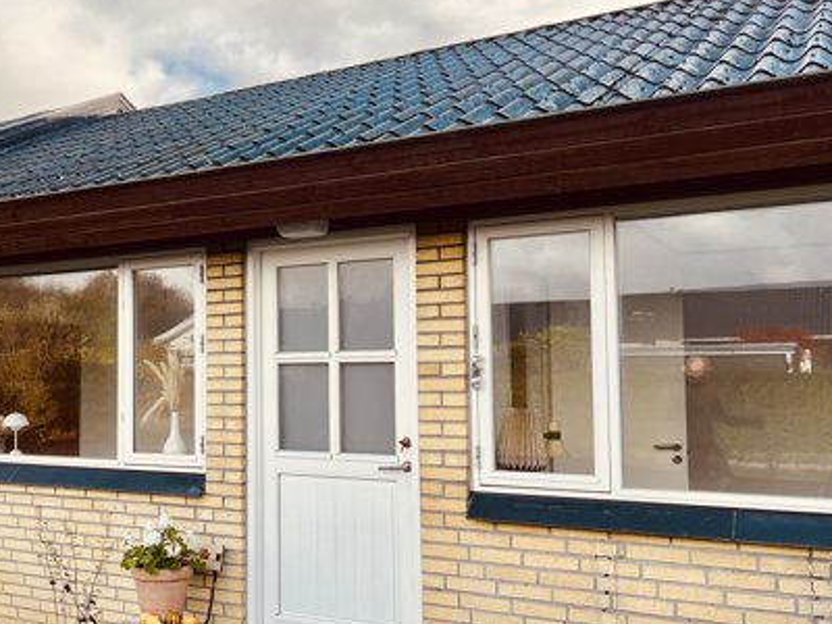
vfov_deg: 36.8
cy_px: 337
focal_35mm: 39
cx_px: 277
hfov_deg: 47.1
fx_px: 937
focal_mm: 5.1
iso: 50
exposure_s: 1/1199
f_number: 1.6
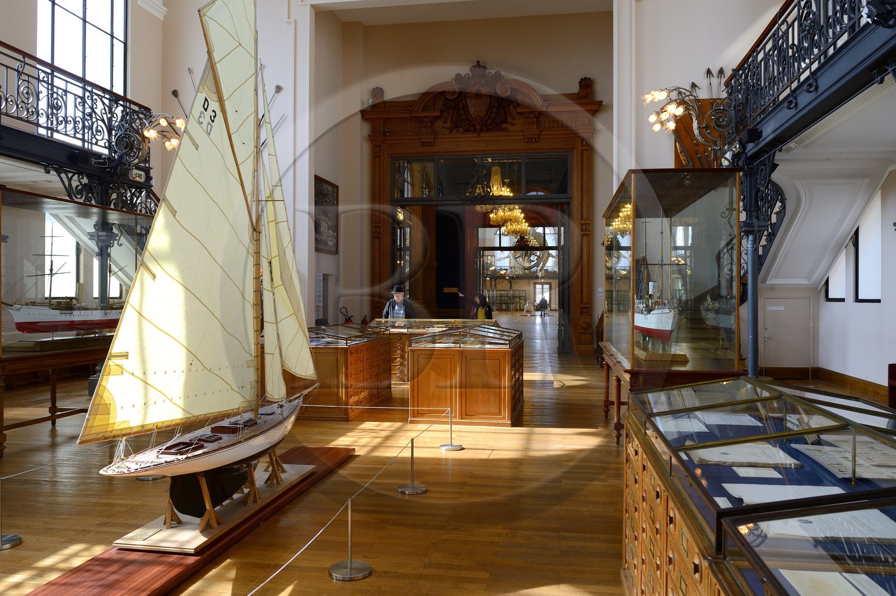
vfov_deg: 44.9
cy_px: 298
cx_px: 448
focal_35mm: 29
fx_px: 721
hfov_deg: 63.7
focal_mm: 29
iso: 800
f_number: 8
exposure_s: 1/80
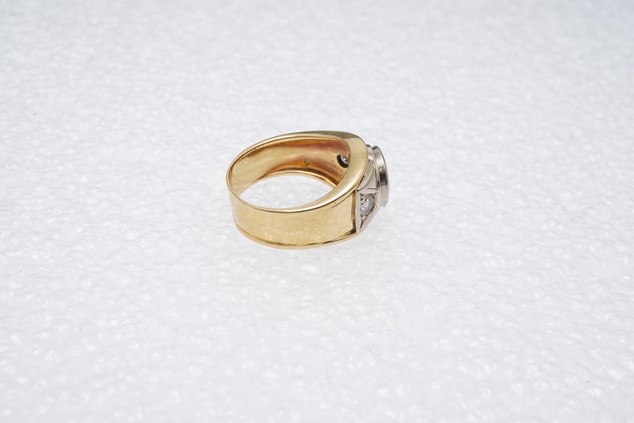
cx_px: 317
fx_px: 793
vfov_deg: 29.9
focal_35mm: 45
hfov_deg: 43.6
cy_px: 212
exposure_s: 1/125
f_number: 22
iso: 500
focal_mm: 30
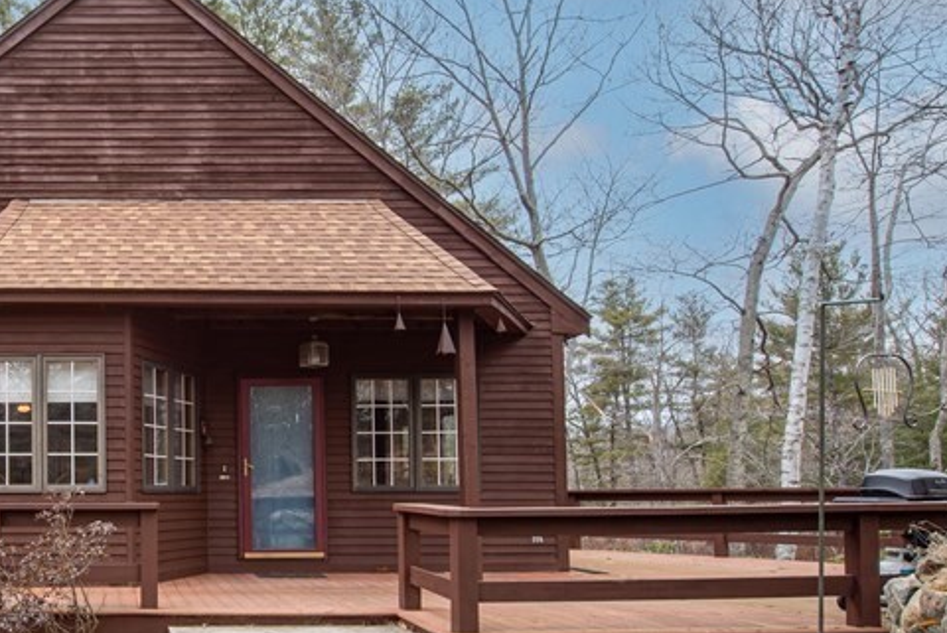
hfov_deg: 52.1
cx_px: 107
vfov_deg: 41.2
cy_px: 341
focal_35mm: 32
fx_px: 843
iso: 100
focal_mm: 15
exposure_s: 1/25
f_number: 13
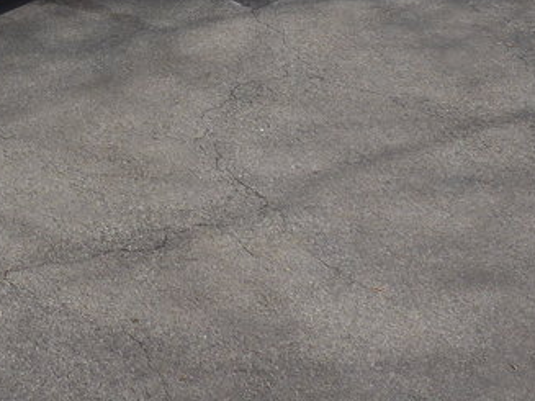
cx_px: -298
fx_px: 2781
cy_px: -185
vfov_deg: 8.1
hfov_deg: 10.6
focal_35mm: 180
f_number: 3.2
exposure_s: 1/1000
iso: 80
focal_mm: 10.1
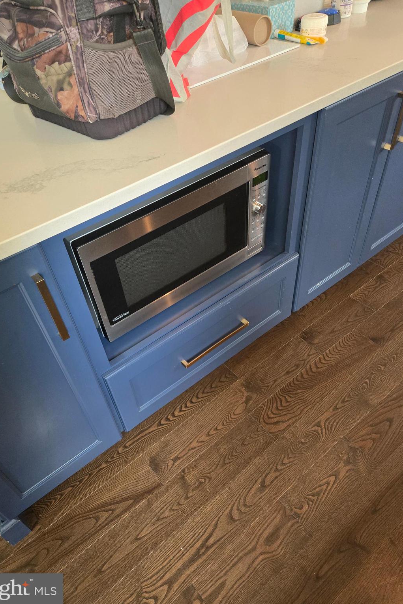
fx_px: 403
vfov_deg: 73.7
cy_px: 303
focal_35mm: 24
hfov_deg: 53.1
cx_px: 192
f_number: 1.8
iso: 1000
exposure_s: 1/120
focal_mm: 5.4
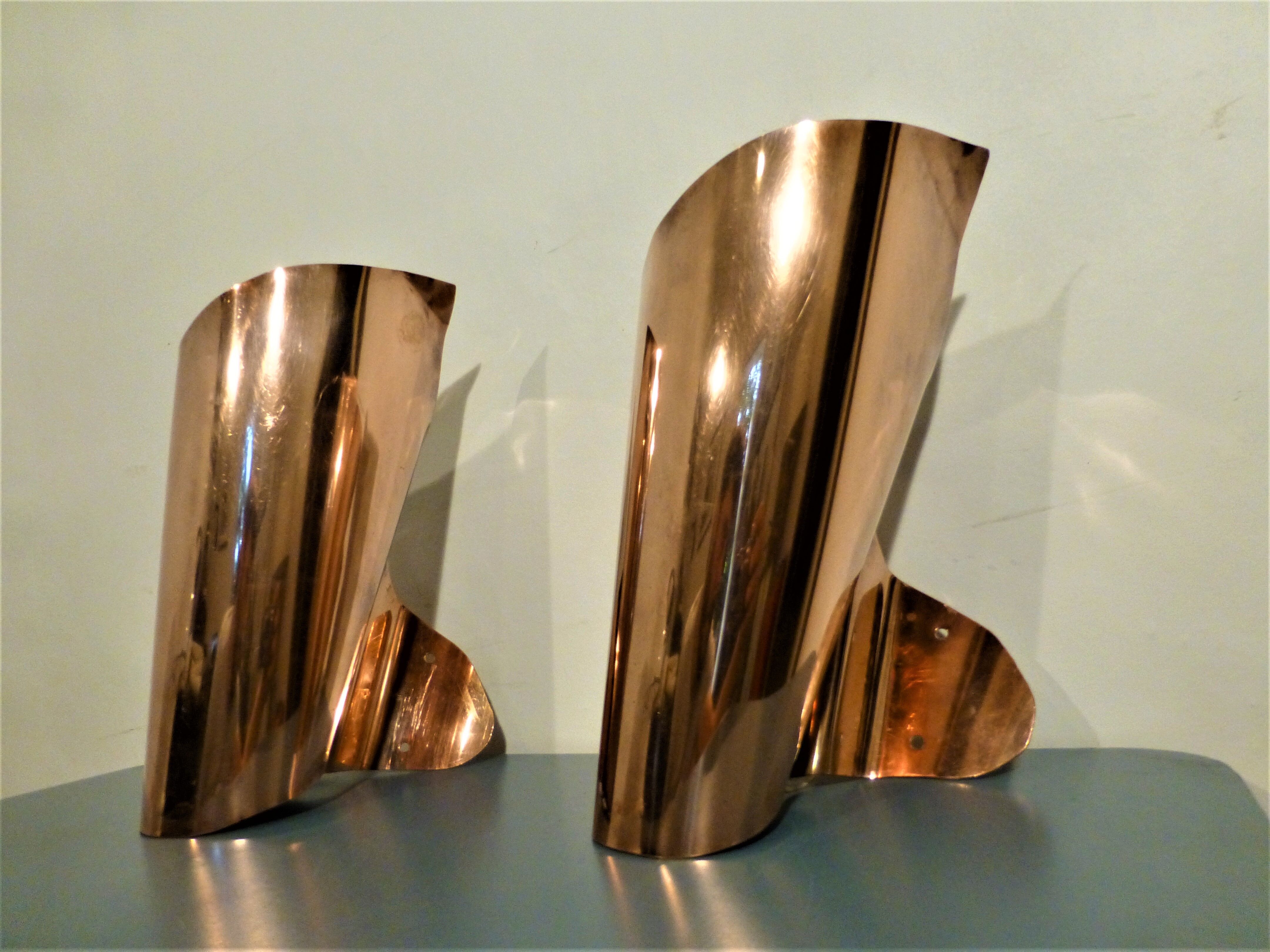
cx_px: 635
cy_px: 476
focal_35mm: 24
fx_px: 881
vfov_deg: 56.8
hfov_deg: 71.6
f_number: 3.3
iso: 400
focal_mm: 4.3
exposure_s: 1/125
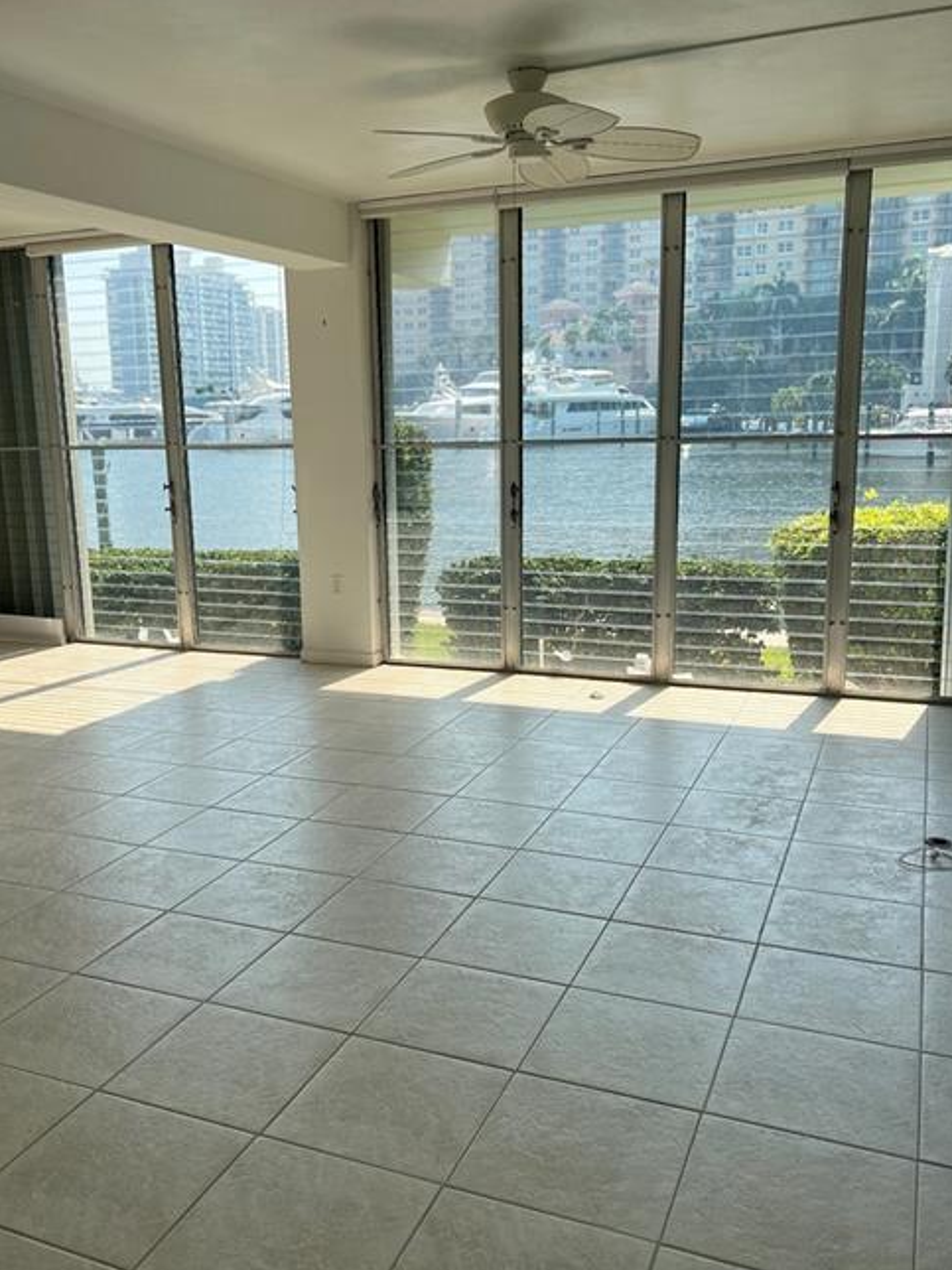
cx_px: 424
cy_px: 639
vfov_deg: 58.4
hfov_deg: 45.4
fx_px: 1137
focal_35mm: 31
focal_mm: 5.7
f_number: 1.5
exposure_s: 1/1468
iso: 50
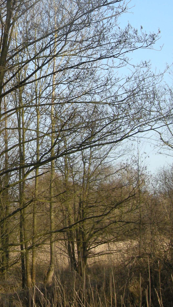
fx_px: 653
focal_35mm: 80
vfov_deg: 26.1
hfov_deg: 14.4
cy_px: 66
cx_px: -60
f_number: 4.8
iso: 64
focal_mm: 7.5
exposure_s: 1/138
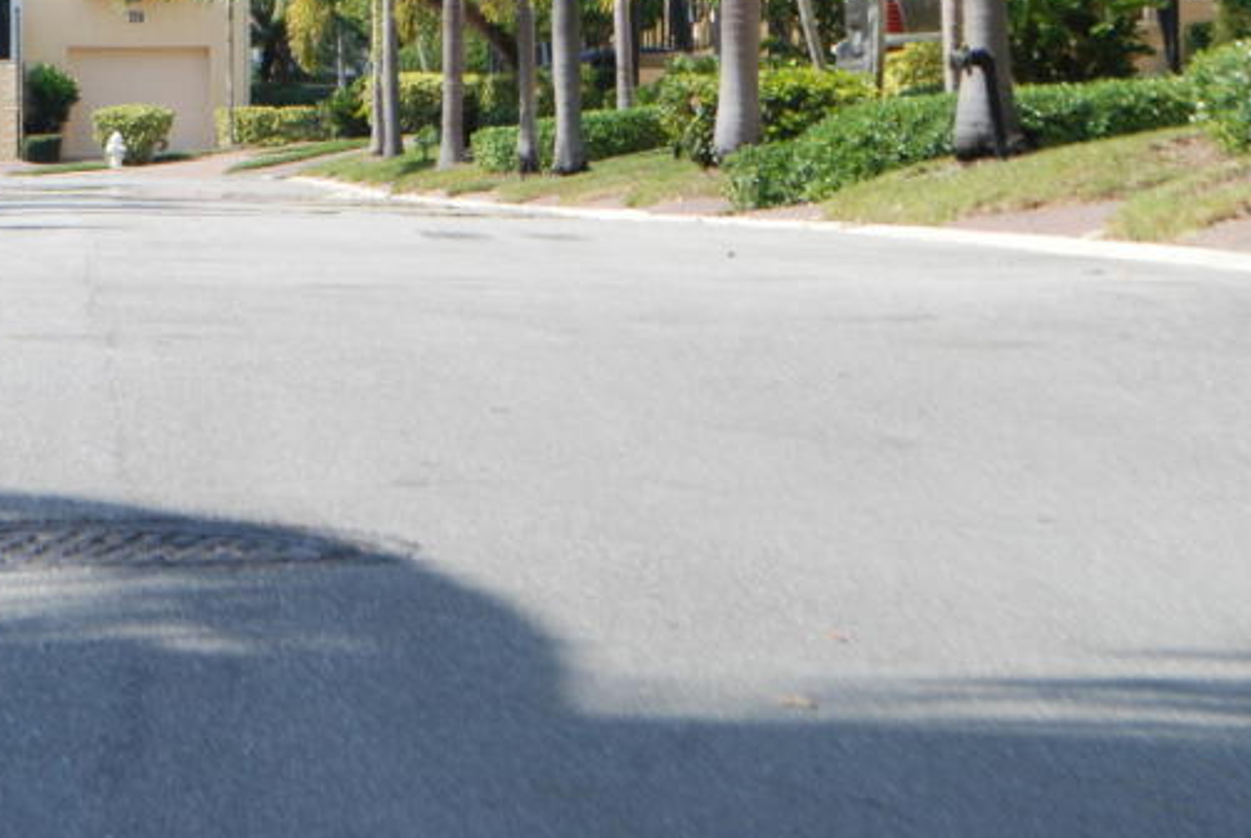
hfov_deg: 10.8
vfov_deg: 7.3
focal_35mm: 188
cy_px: -97
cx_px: -44
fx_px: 6547
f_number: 10
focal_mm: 55
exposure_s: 1/400
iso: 400
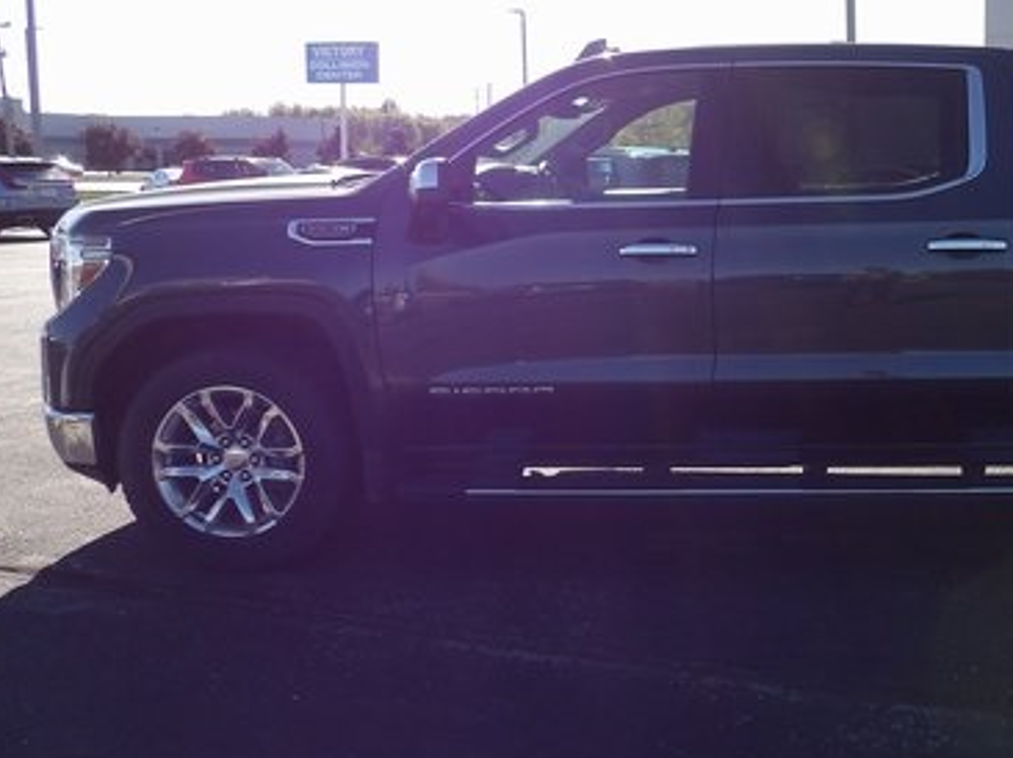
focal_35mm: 42
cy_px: 304
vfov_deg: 34.2
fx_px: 1228
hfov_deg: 42.3
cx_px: 847
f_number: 3.2
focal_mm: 4.3
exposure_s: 1/595
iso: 100
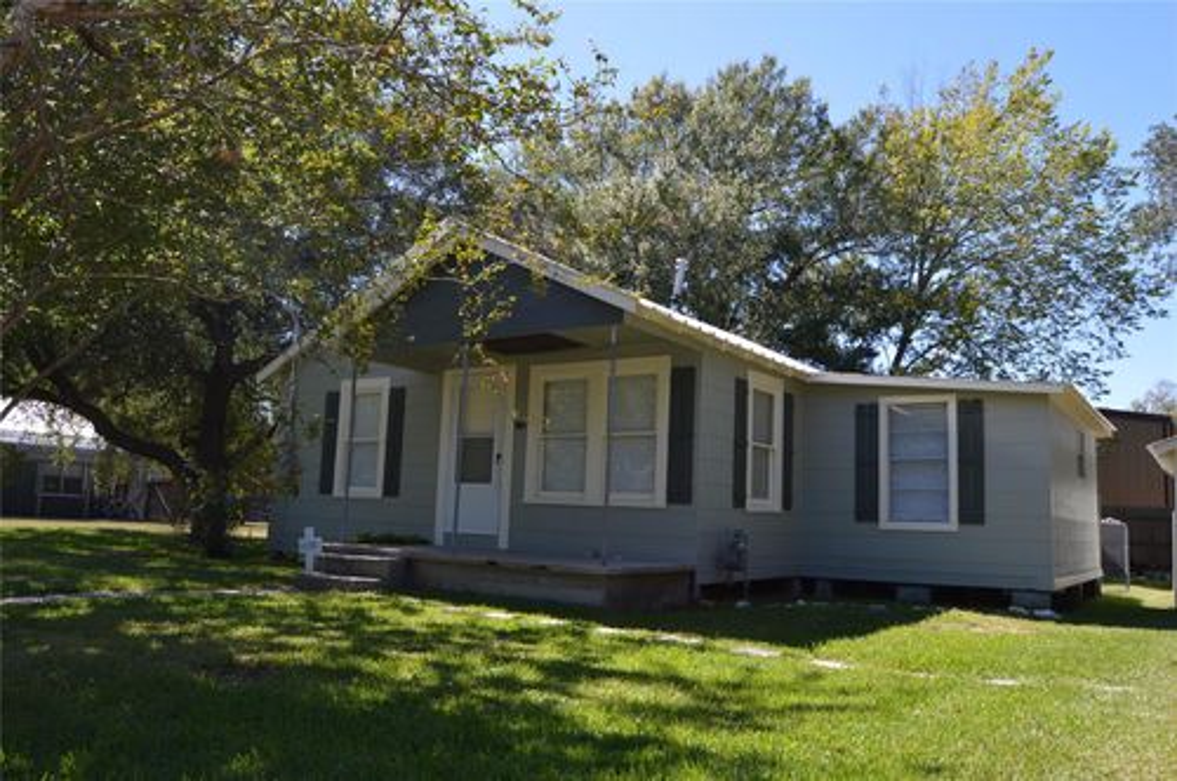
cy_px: 390
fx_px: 882
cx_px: 588
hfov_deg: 67.4
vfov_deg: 47.8
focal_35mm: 27
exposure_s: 1/125
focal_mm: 18
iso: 100
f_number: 5.6
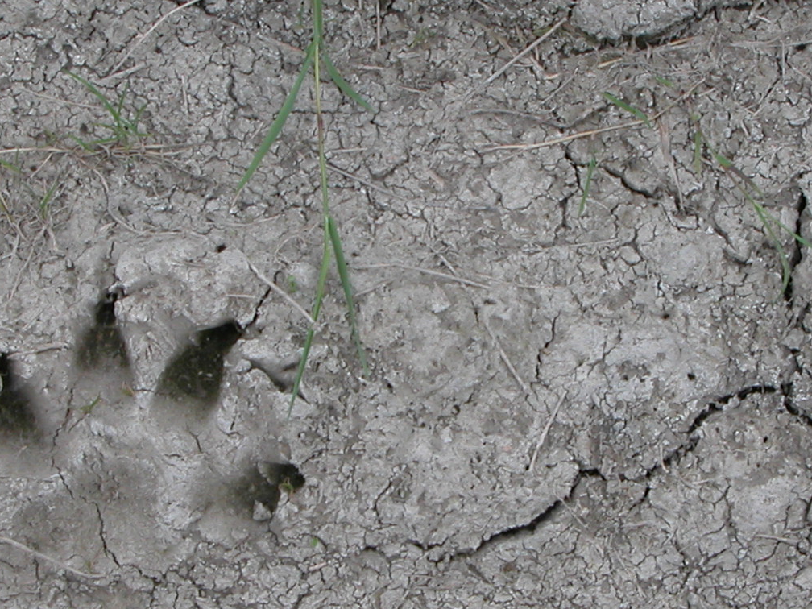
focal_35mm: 127
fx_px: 2979
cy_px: 333
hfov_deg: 15.5
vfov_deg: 11.7
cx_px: 468
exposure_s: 1/235
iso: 100
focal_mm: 12.7
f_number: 5.4
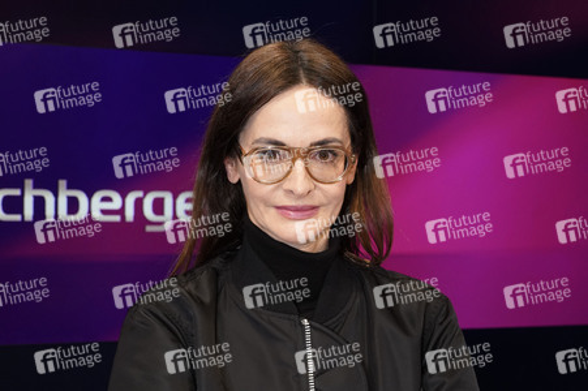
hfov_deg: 47.4
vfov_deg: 32.6
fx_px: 669
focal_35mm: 41
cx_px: 294
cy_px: 196
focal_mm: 41
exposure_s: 1/125
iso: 2000
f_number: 5.6
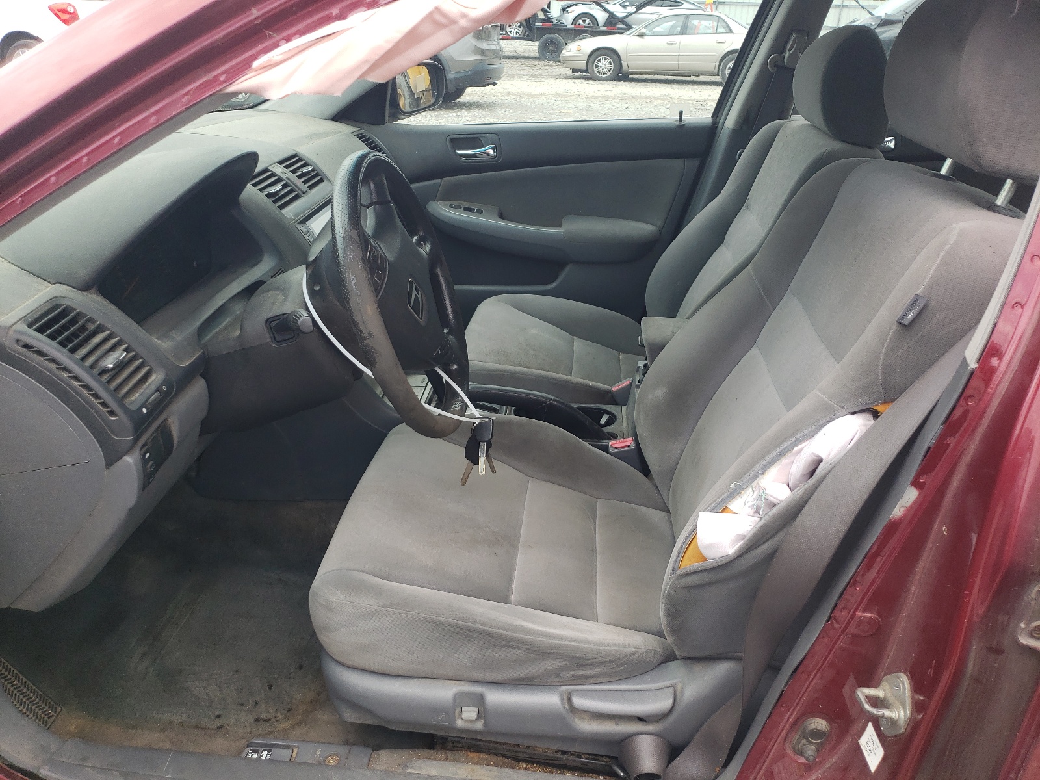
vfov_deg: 53.1
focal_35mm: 26
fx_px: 781
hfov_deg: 67.3
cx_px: 520
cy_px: 390
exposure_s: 1/667
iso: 50
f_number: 1.5
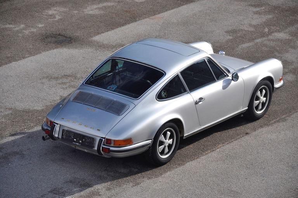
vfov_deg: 8.7
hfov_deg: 13.1
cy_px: 99
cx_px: 149
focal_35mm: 158
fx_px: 1302
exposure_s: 1/640
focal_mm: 105
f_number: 6.3
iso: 500
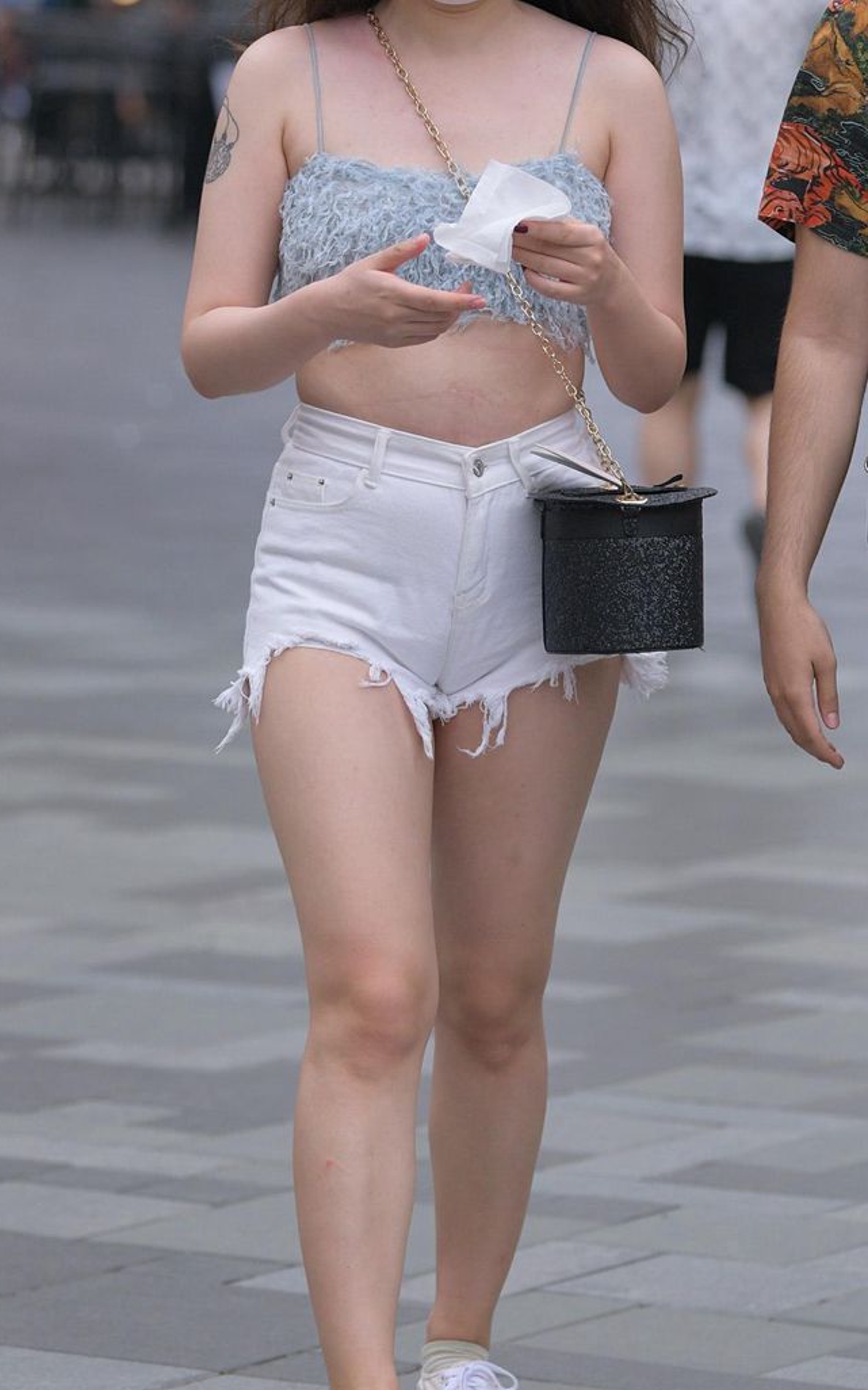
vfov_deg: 9.7
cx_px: 492
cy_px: 476
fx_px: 8216
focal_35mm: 217
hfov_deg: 6.0
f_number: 3.2
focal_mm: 112
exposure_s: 1/800
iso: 1000
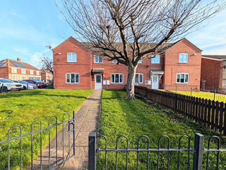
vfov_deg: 89.9
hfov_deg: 106.0
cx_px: 105
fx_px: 85
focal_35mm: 13
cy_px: 84
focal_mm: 2.02
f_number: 1.7
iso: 47
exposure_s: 1/2439
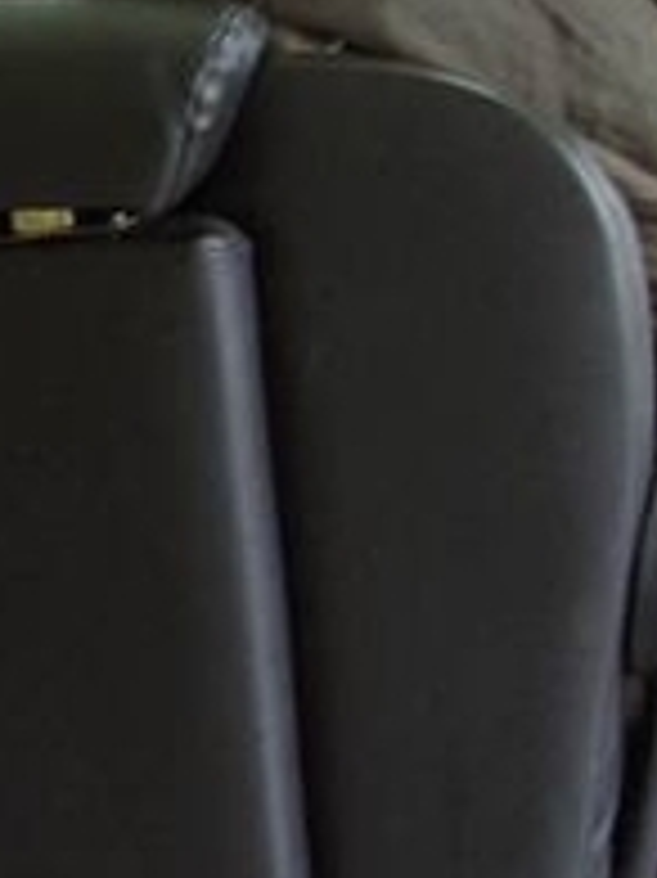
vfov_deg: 17.1
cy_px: 108
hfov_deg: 12.9
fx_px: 2888
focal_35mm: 114
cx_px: 108
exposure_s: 1/16
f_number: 2.8
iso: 100
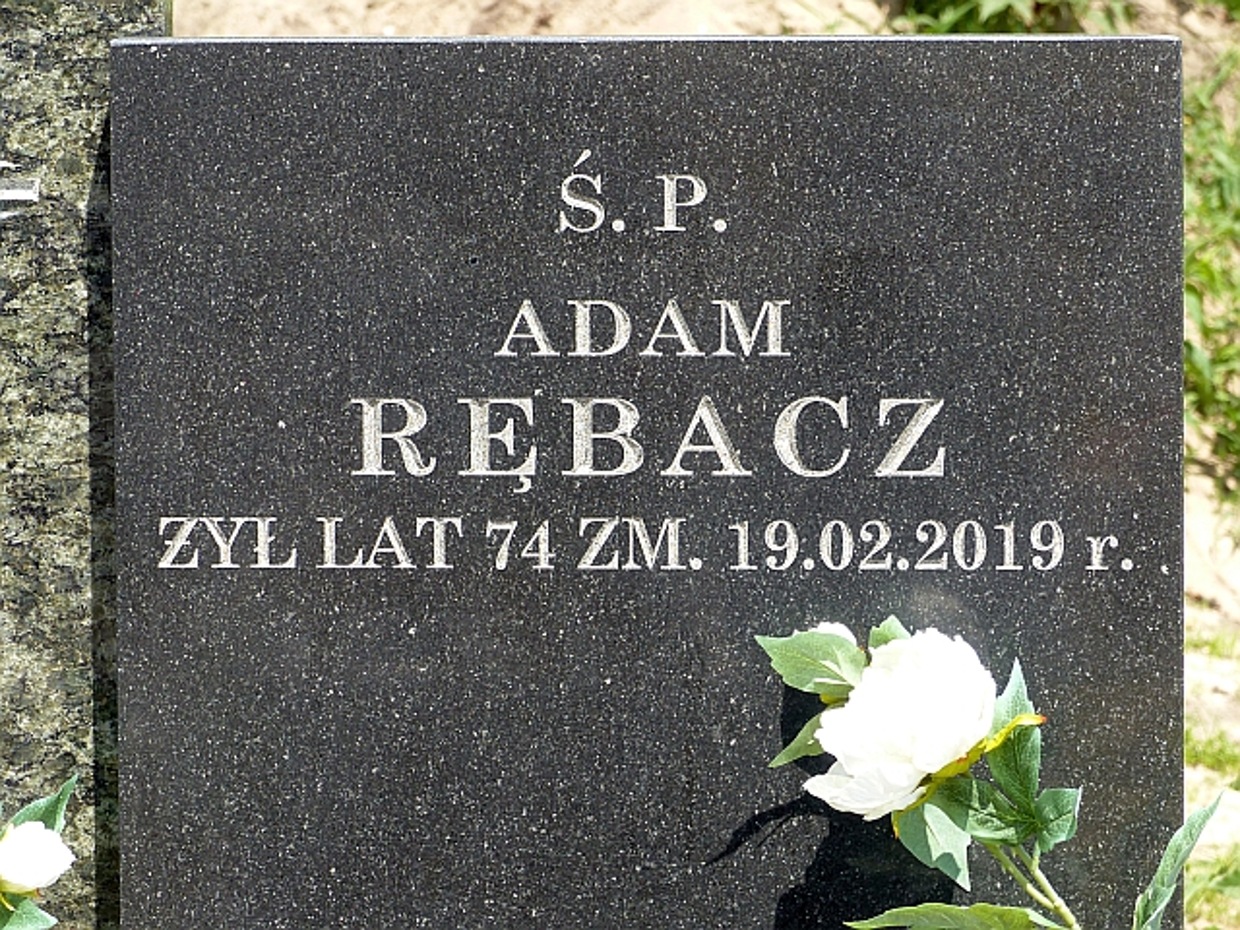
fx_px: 5803
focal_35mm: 162
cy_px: 465
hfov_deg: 12.2
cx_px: 620
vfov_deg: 9.2
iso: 100
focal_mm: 29.2
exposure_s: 1/400
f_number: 4
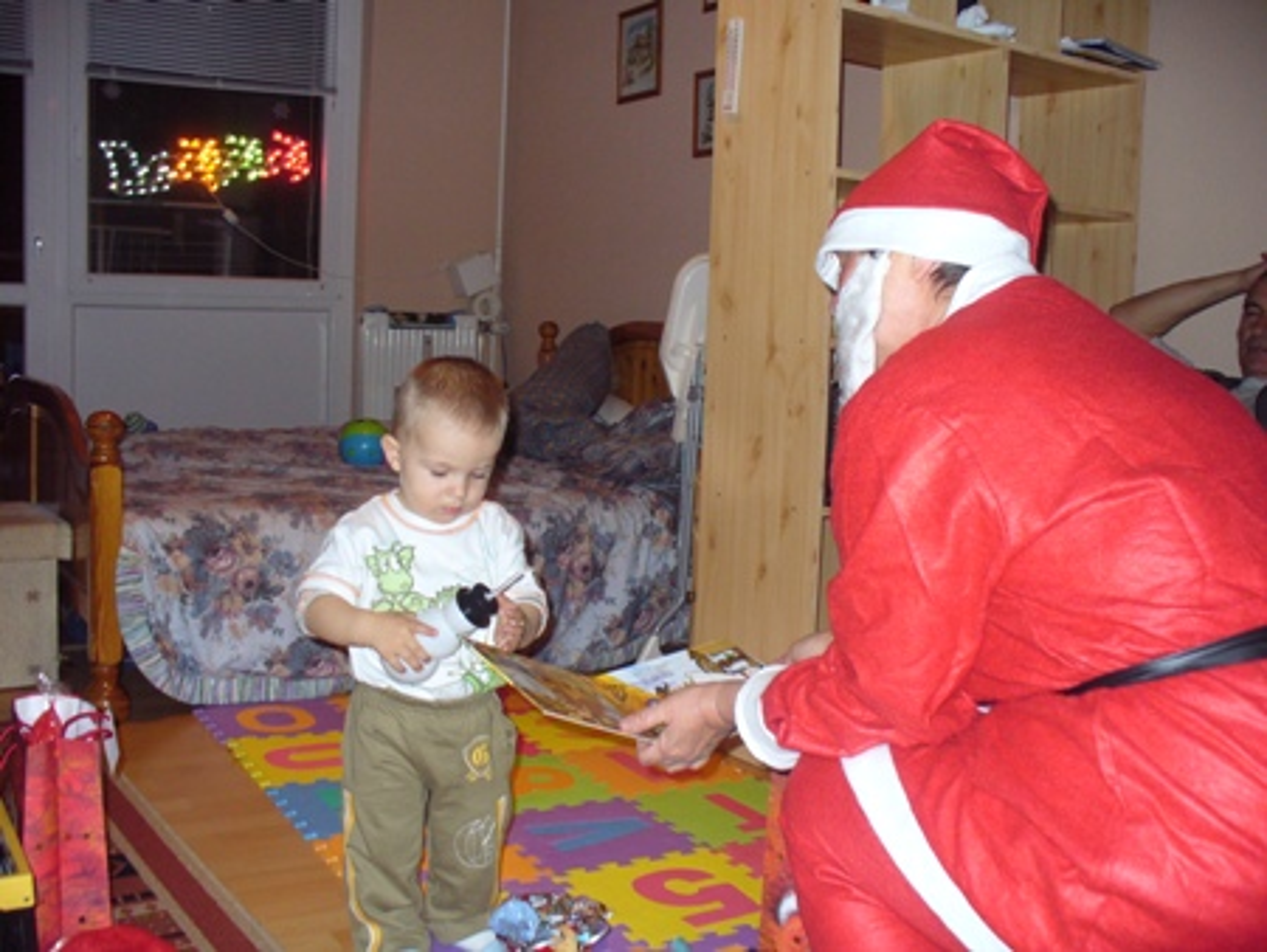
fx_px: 1355
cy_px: 476
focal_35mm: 37
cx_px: 634
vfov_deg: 38.7
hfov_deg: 50.1
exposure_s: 1/30
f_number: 2.8
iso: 160
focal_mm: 6.1
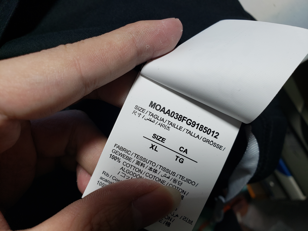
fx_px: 231
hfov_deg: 67.3
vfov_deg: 53.1
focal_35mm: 26
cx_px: 154
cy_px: 116
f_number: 1.5
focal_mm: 4.3
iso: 50
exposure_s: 1/147
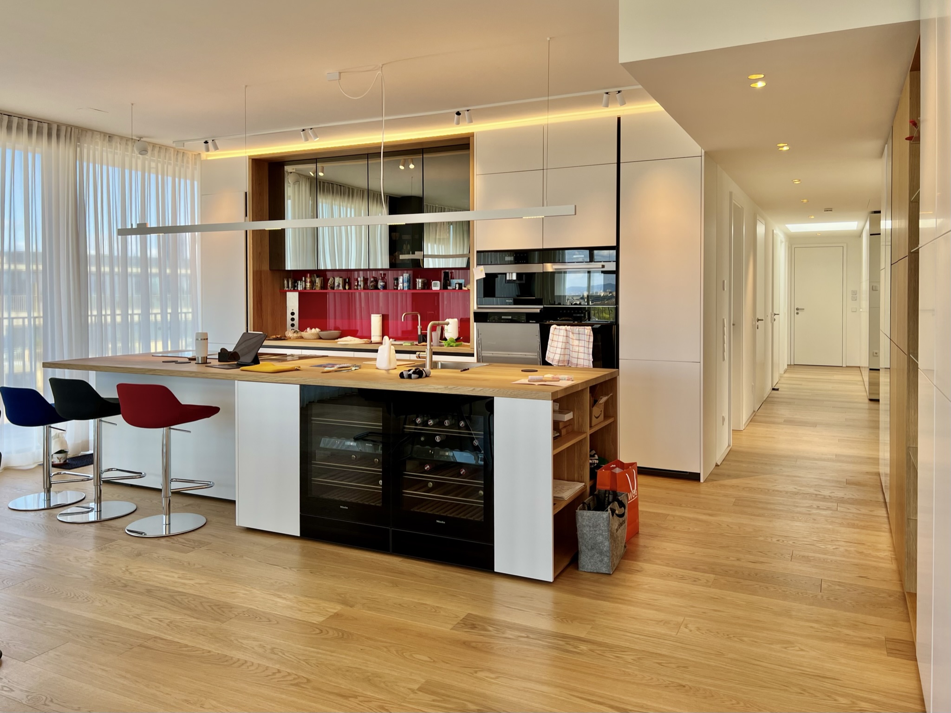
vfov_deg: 53.0
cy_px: 356
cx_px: 476
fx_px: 714
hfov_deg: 67.3
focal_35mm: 26
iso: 40
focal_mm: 5.7
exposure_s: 1/258
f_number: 1.5
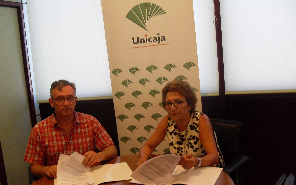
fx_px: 323
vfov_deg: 32.0
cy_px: 103
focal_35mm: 40
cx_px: 146
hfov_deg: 49.3
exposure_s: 1/45
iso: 200
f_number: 2.8
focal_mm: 6.3
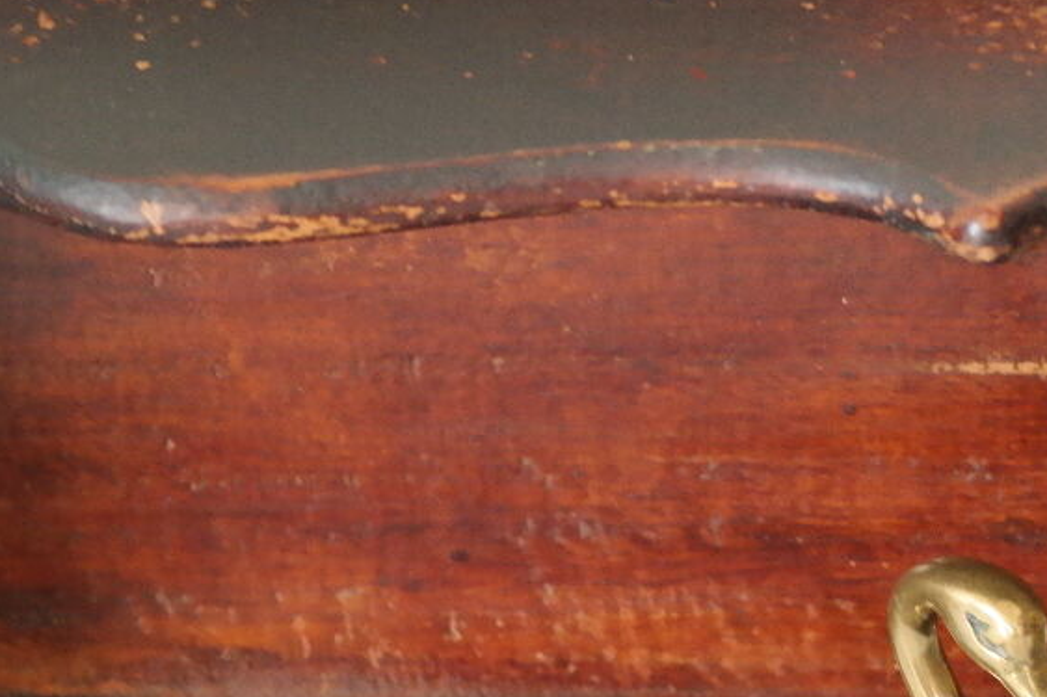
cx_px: 1034
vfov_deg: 10.4
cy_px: 480
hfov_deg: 15.3
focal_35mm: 132
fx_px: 3838
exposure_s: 1/30
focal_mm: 28
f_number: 6.3
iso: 1600
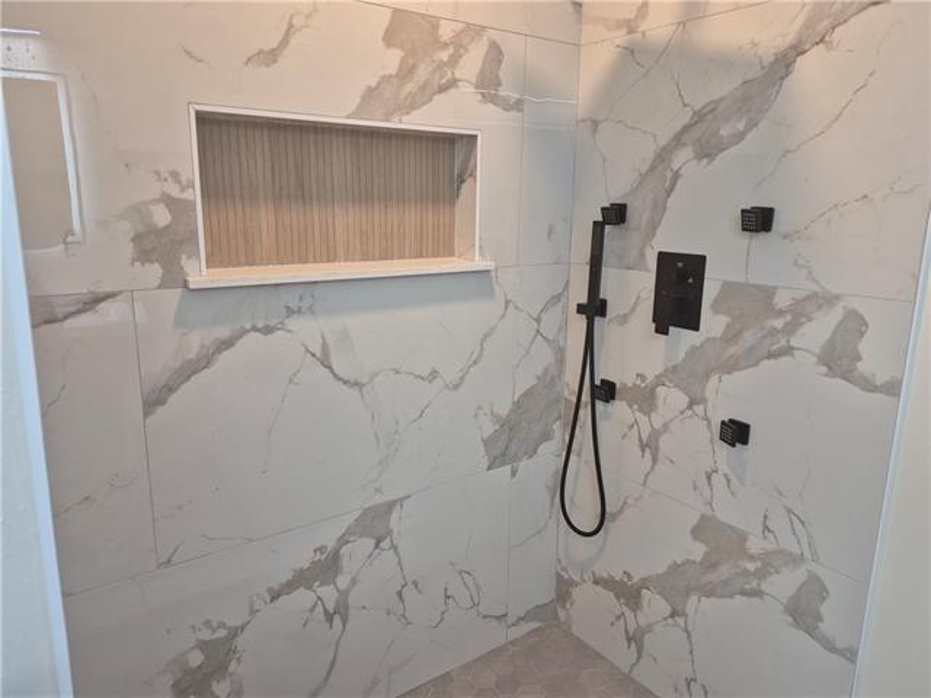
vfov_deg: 58.9
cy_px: 349
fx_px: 619
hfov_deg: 73.9
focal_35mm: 23
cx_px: 466
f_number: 1.8
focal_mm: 5.4
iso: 200
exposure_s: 1/120
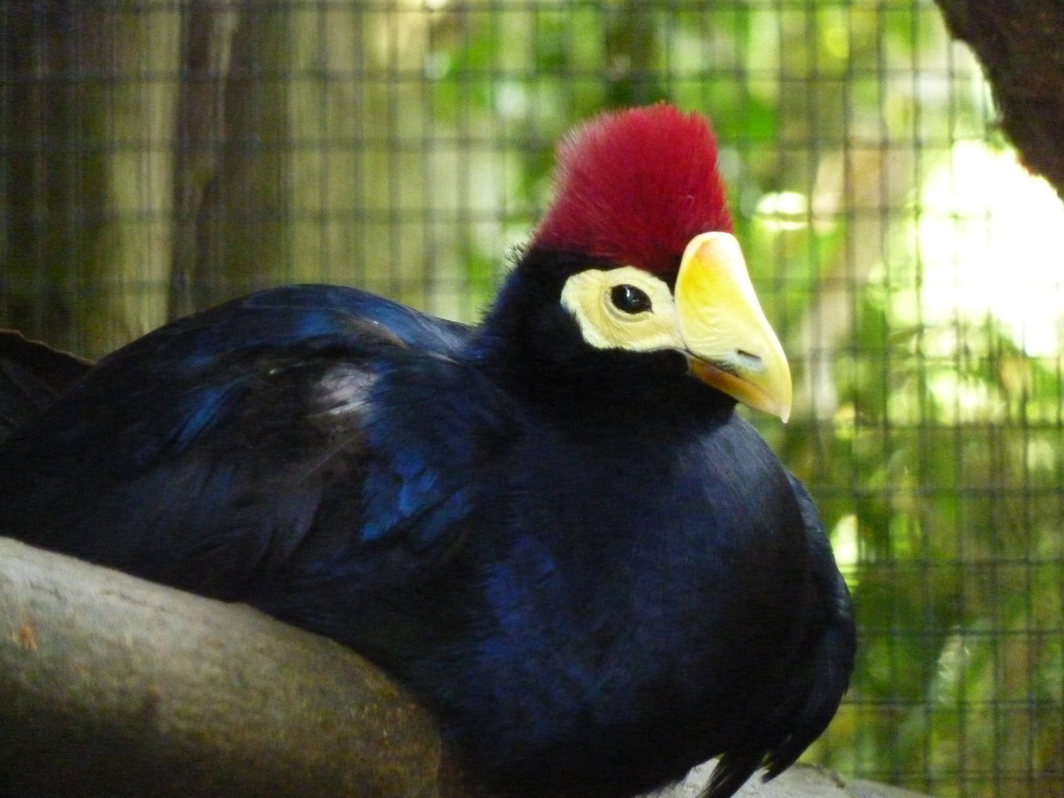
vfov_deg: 4.9
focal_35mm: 305
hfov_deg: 6.5
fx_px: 9373
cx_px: 530
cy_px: 398
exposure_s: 1/30
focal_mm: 49.2
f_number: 4.9
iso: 1250
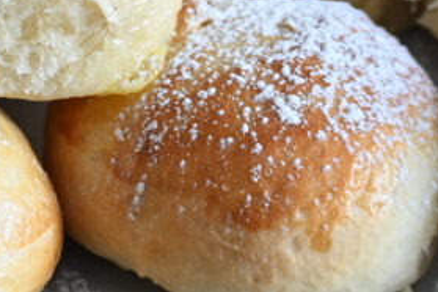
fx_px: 2859
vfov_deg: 5.8
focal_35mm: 235
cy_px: -9
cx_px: -6
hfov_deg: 8.7
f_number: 5.6
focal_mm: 61
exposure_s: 1/15
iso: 200
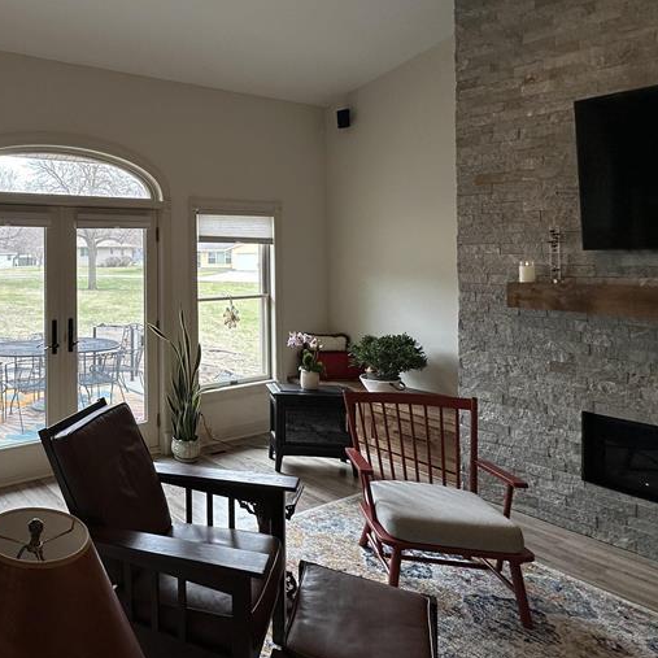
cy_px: 248
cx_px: 67
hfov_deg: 54.8
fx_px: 538
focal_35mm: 25
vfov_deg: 62.1
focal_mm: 2.22
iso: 50
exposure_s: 1/120
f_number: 2.2
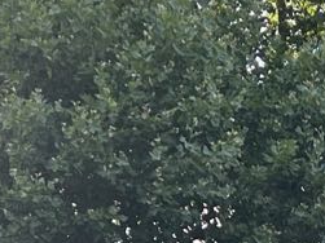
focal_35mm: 166
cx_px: 404
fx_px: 1558
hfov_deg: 11.6
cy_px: 483
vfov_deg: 8.5
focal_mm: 5.7
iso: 50
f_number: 1.5
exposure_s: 1/709
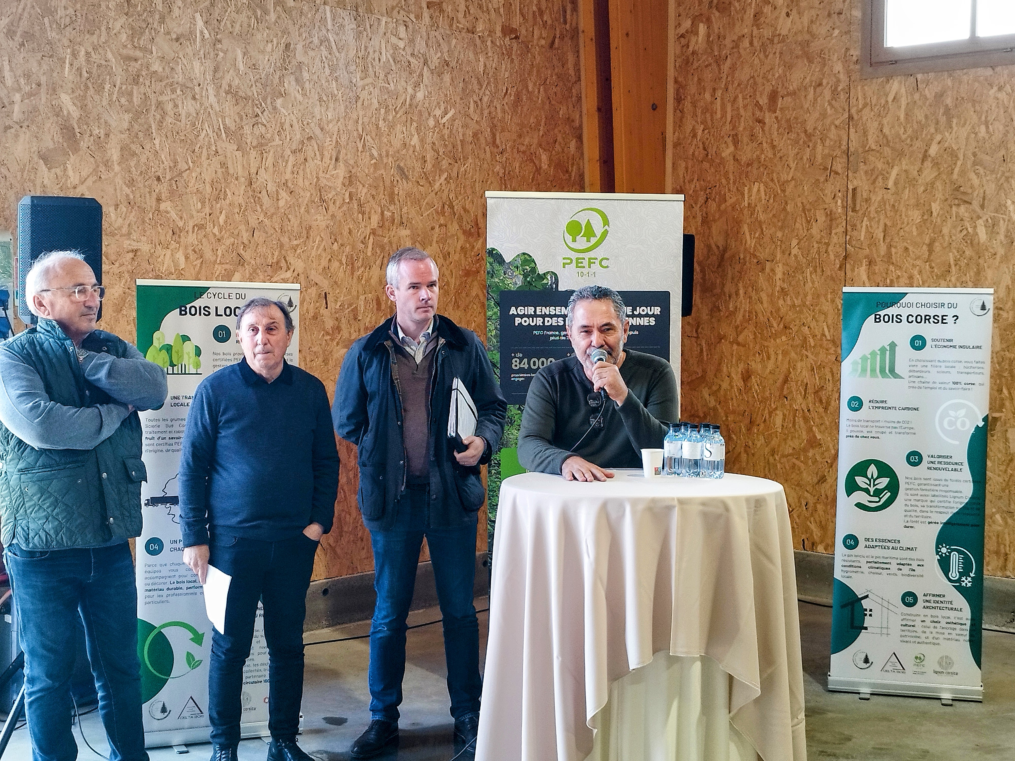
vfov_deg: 54.9
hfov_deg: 69.4
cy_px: 380
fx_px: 733
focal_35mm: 25
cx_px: 508
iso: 120
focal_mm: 5.95
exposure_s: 1/50
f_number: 1.89
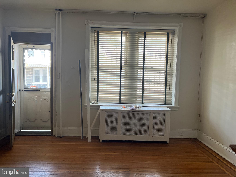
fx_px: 177
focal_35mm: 26
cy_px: 88
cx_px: 118
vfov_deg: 53.1
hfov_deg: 67.3
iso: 100
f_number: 1.5
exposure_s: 1/120
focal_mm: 5.7
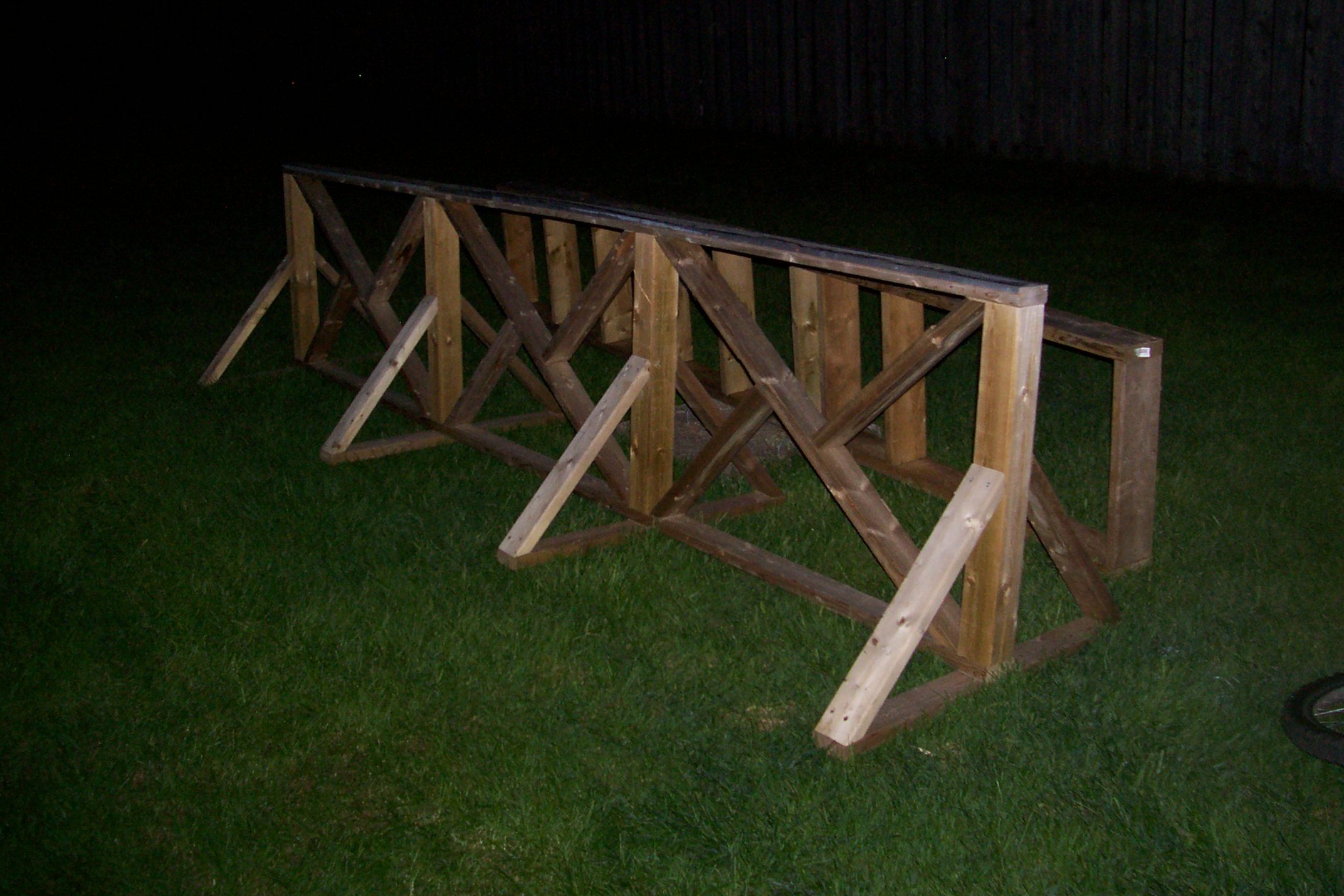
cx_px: 653
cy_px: 359
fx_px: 1418
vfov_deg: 34.9
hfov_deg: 50.7
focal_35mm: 38
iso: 140
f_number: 2.7
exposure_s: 1/112
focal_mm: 5.6
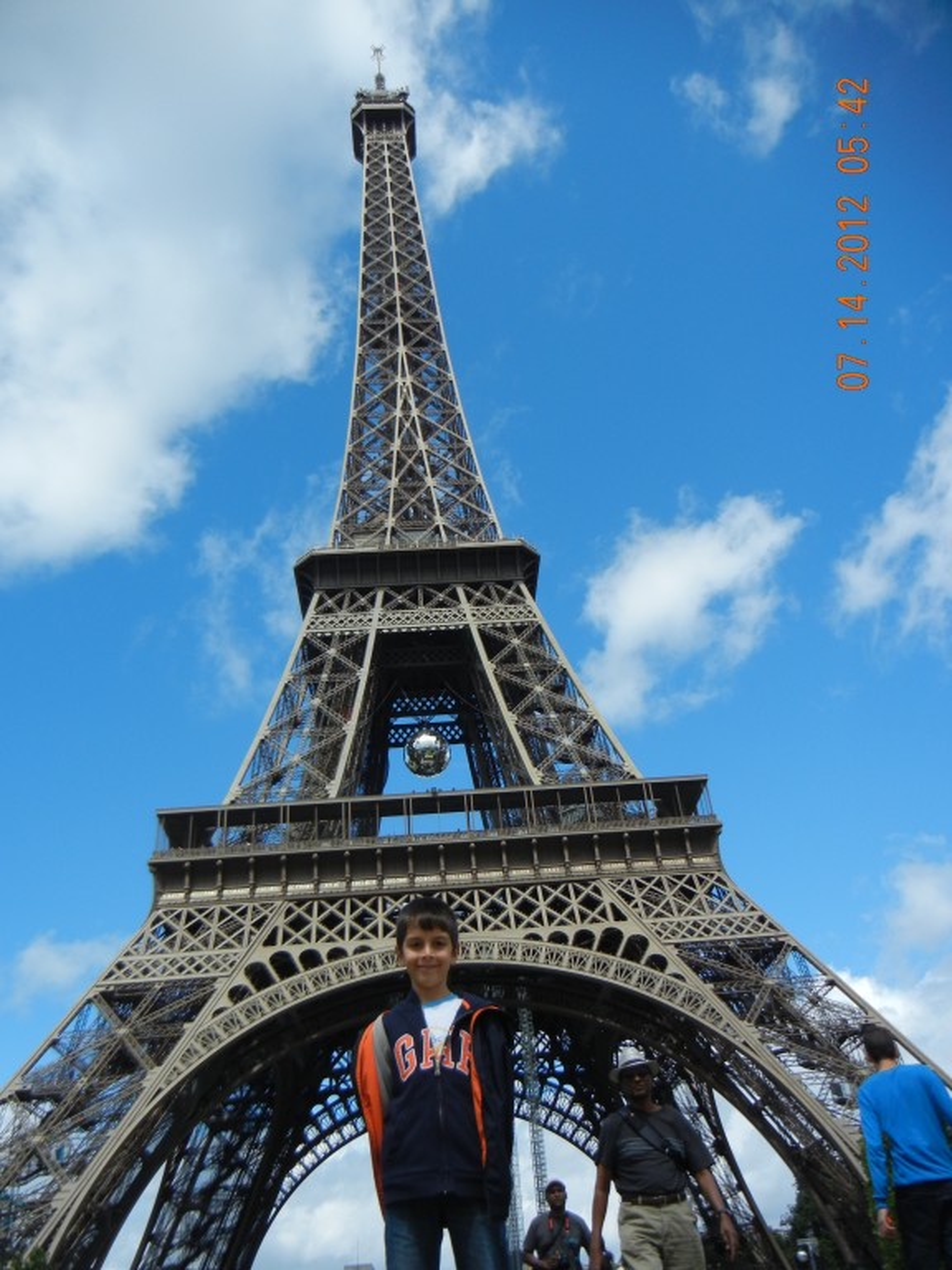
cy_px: 635
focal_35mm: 30
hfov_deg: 46.8
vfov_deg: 60.0
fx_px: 1100
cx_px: 476
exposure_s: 1/413
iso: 160
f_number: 7
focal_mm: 5.4
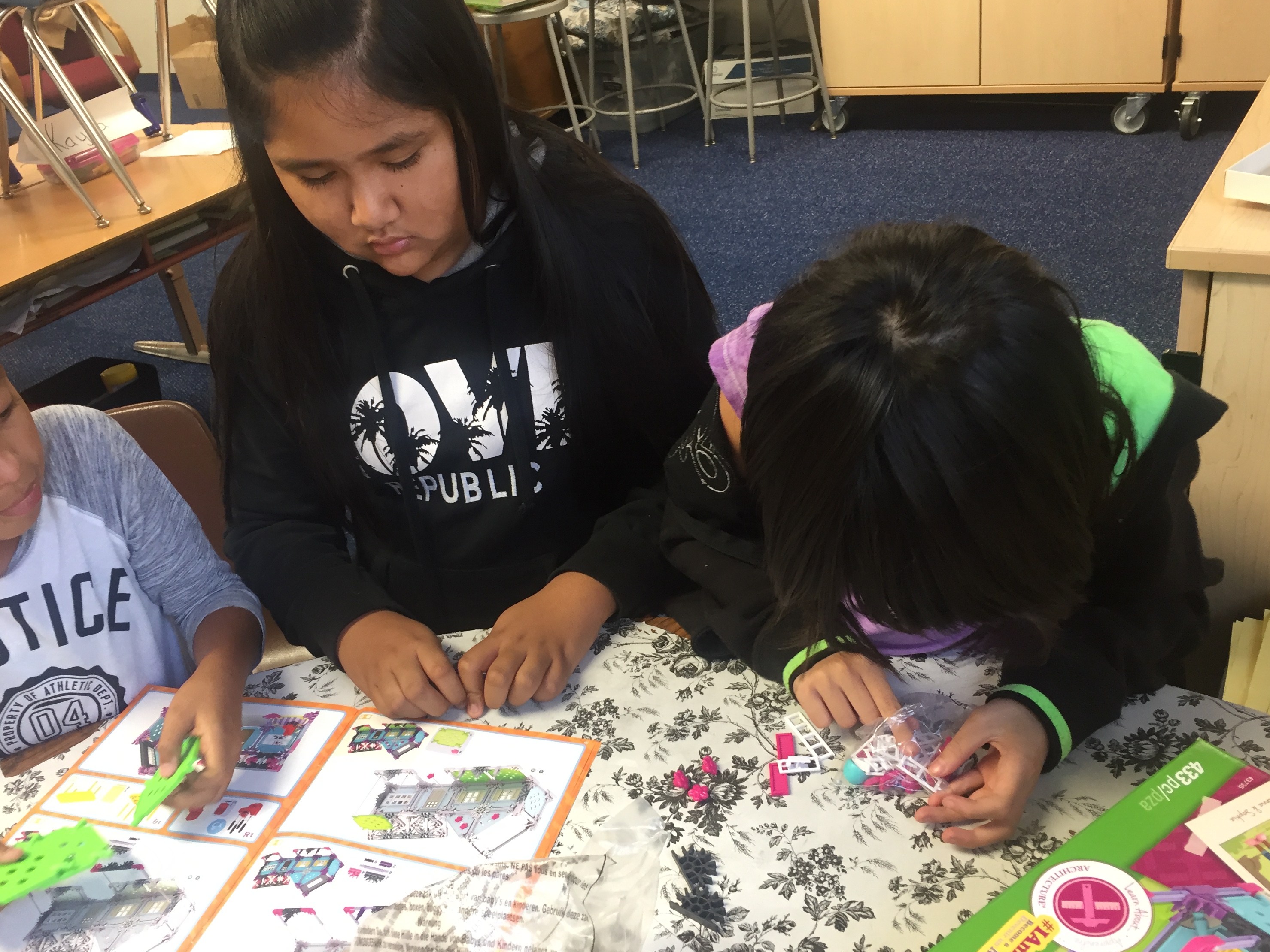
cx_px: 625
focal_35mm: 32
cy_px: 487
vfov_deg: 44.2
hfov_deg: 56.8
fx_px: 1174
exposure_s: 1/30
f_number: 2.2
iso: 80
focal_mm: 4.15
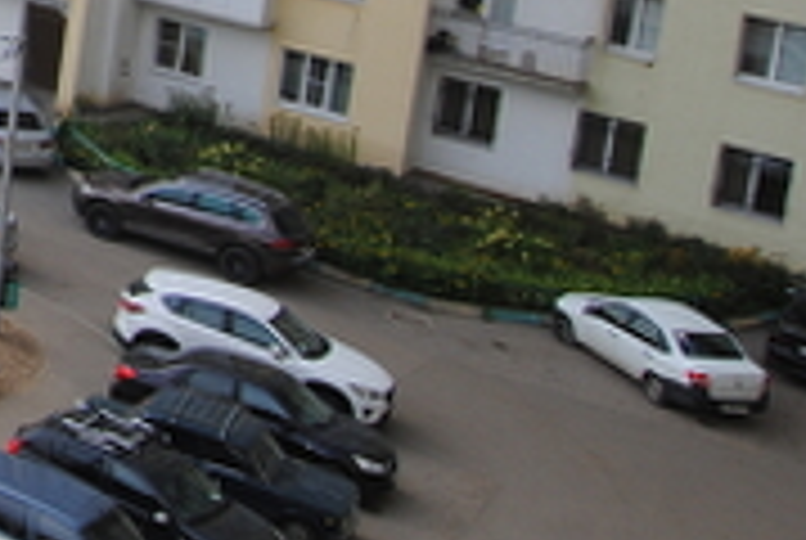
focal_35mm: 84
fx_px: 1884
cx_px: -747
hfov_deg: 17.9
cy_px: -284
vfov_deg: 15.1
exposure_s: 1/160
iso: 100
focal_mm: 14
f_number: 6.3
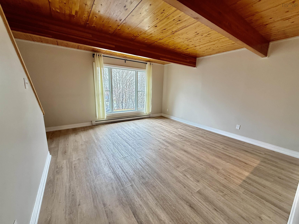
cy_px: 112
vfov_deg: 85.7
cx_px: 150
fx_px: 121
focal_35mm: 14
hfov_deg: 102.1
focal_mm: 2.22
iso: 400
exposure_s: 1/120
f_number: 2.2
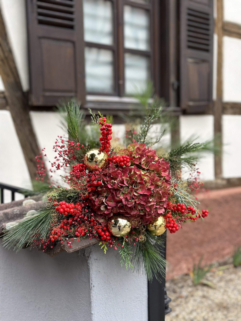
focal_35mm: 48
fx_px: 446
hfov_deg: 30.3
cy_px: 160
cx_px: 120
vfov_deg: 39.7
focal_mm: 6.86
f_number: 1.78
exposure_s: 1/262
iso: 80
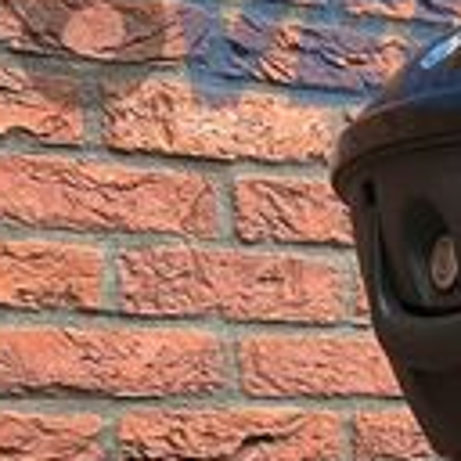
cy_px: 760
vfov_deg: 13.9
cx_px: 645
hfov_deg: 14.4
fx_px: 1733
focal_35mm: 115
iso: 125
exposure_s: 1/121
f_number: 1.5
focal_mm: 5.7
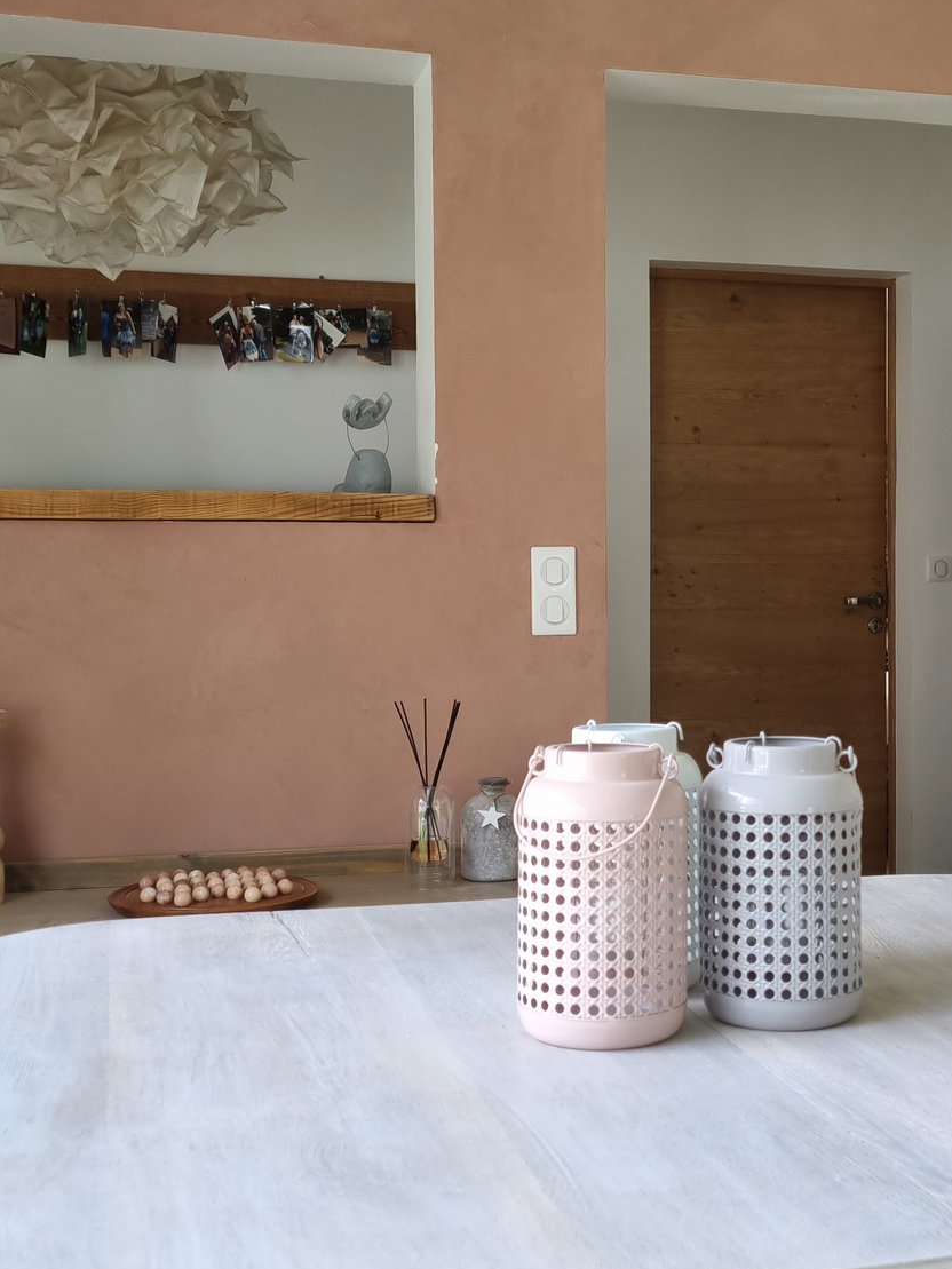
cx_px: 676
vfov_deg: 38.2
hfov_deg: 28.8
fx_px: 1833
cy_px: 621
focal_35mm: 50
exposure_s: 1/106
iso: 50
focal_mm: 5.4
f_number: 1.8
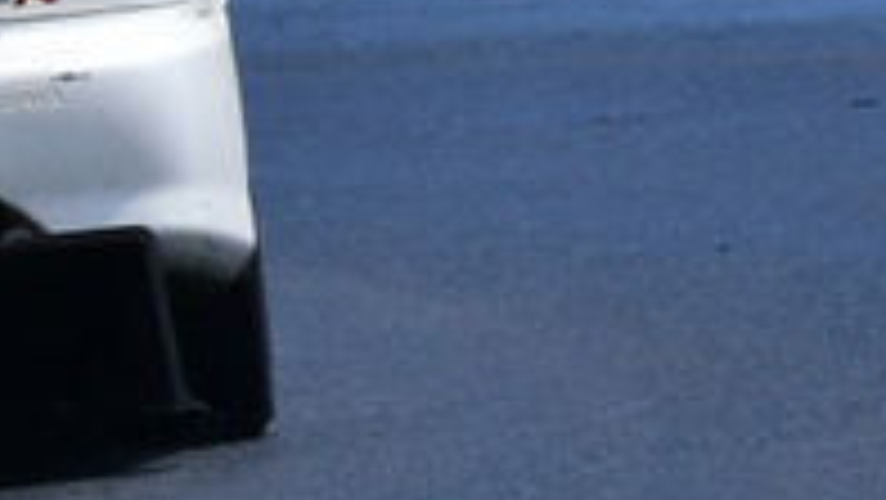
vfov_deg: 0.5
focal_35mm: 2485
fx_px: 58404
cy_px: -414
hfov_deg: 0.9
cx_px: -724
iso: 320
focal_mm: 390
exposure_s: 1/640
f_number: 9
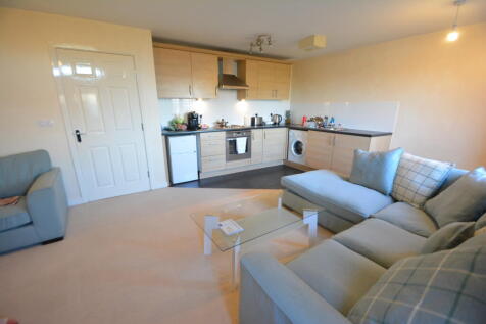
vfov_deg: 77.3
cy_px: 162
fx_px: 202
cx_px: 243
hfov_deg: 100.4
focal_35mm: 15
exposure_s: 1/50
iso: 1600
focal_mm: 10
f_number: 3.5
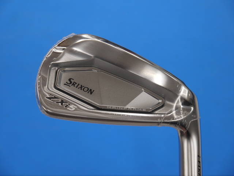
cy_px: 88
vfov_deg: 18.9
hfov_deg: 25.0
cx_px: 117
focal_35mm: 78
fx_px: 527
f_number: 5.5
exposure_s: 1/80
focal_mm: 39
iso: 250
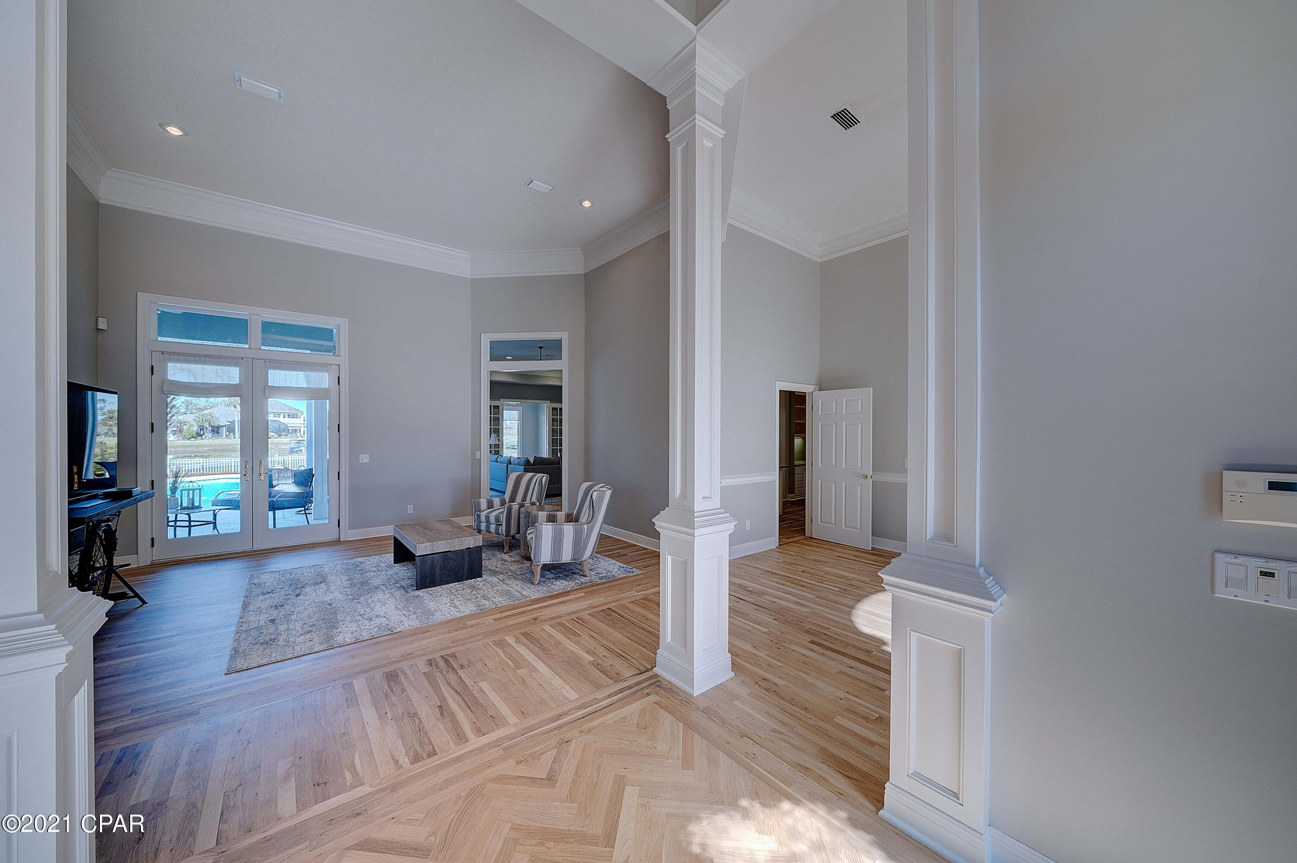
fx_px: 432
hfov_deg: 112.7
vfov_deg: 89.9
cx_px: 648
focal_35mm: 12
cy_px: 432
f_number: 7.1
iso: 100
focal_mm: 12
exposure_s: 1/50
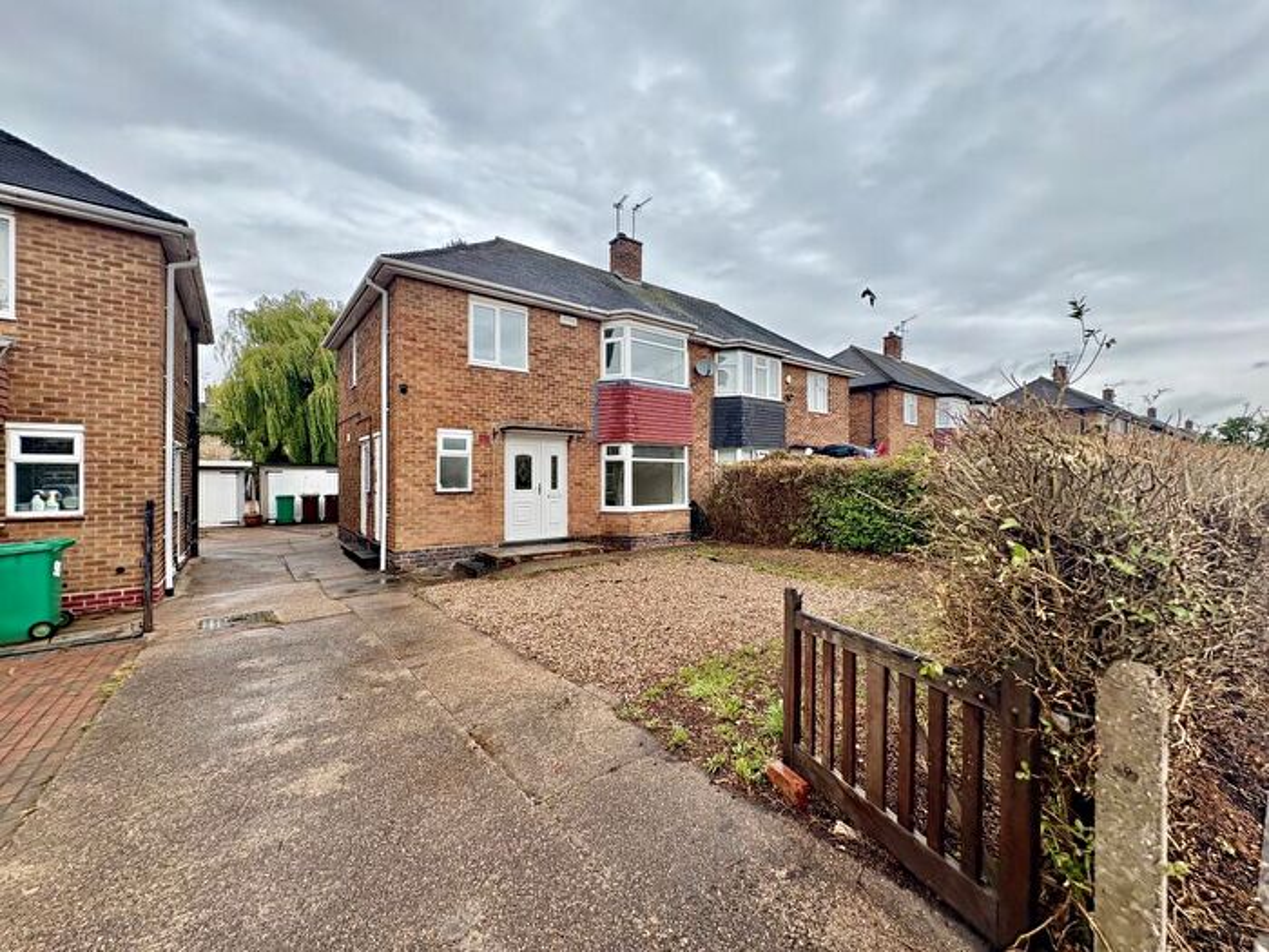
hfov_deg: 102.1
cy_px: 476
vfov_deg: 85.7
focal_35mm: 14
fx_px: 513
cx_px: 634
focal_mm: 2.22
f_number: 2.2
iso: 50
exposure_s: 1/159
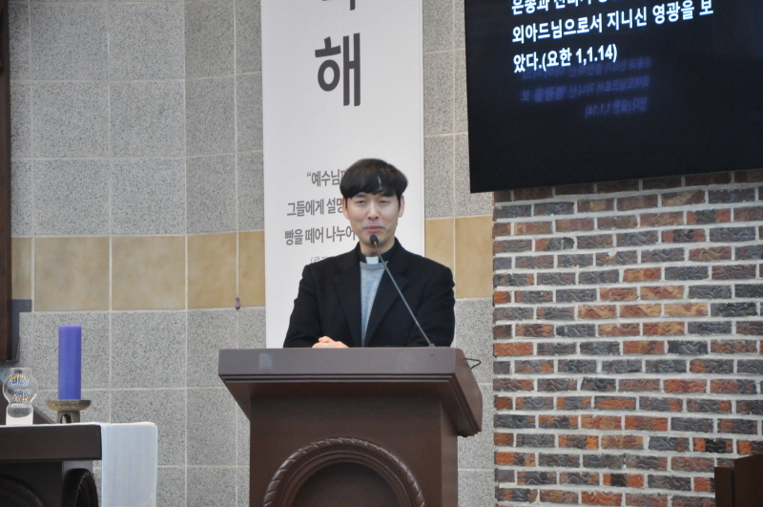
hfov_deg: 13.1
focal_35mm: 158
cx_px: 382
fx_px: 3333
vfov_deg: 8.7
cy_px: 254
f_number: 5.6
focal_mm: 105
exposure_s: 1/30
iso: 1600
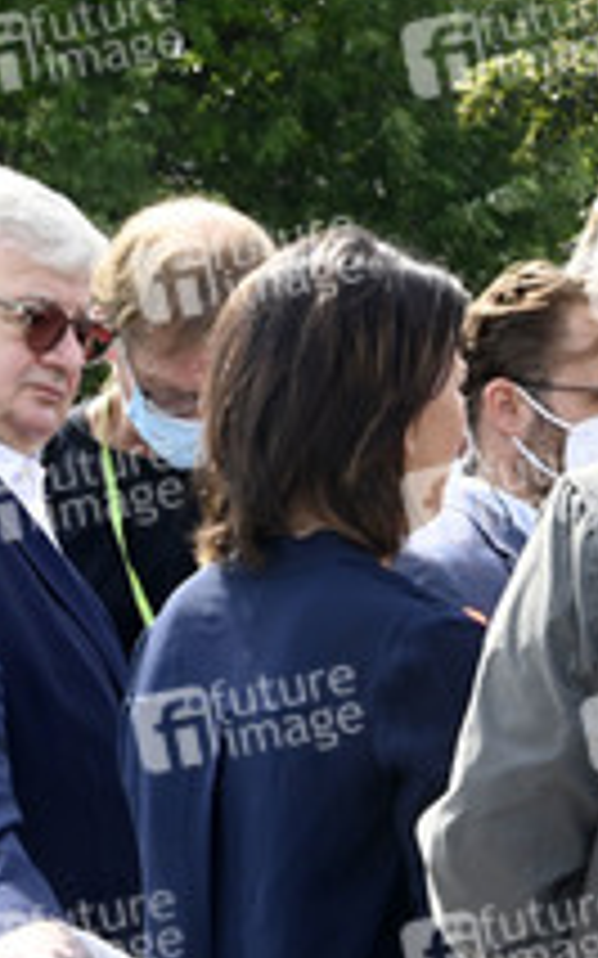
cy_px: 607
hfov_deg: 4.1
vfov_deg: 6.5
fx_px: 8428
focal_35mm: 323
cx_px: 128
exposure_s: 1/80
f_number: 25
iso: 1250
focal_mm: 150
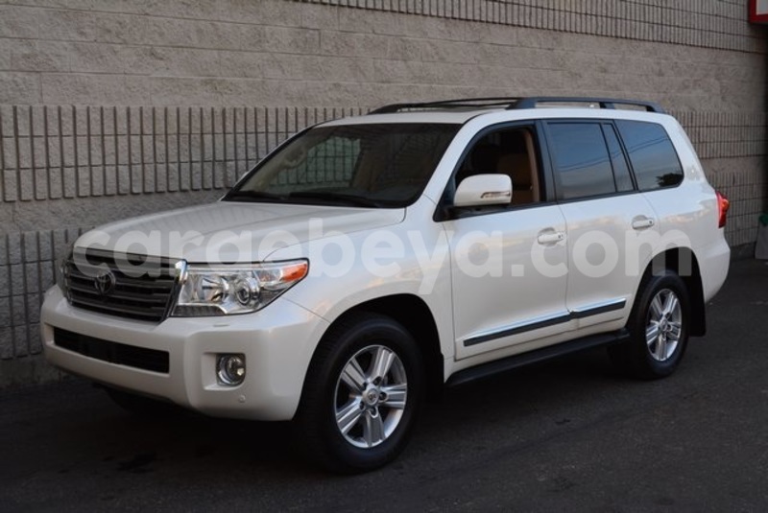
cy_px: 256
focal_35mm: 48
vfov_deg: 28.1
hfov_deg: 41.1
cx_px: 384
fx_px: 1025
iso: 400
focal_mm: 32
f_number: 10
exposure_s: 1/50
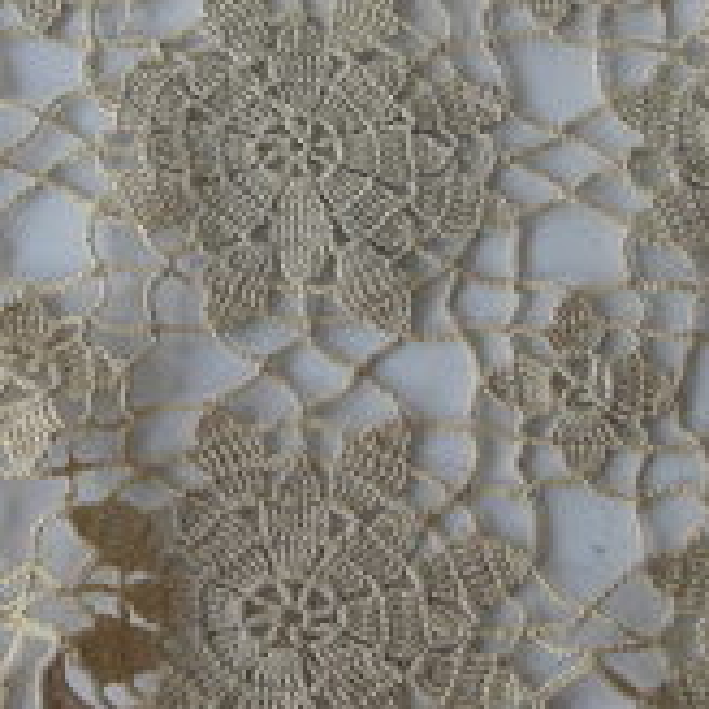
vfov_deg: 16.6
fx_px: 2271
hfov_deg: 17.5
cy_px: -253
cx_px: 56
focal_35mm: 98
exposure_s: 1/76.1
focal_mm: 4.6
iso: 68
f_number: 2.8
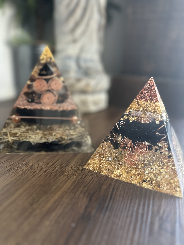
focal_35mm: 24
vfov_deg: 71.6
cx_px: 92
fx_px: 170
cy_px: 122
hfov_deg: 56.8
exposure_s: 1/60
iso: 200
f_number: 1.78
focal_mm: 6.86
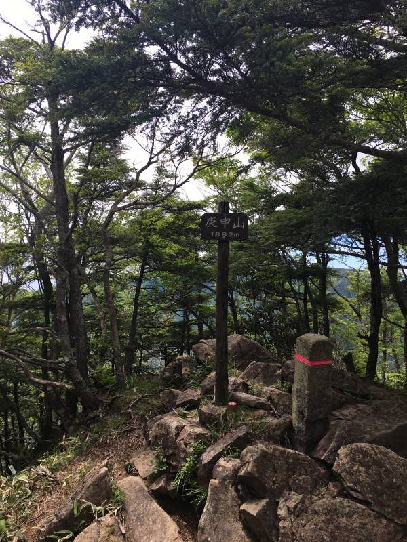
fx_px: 455
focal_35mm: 29
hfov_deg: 48.2
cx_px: 204
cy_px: 271
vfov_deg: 61.7
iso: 25
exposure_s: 1/754
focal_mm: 4.15
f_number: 2.2
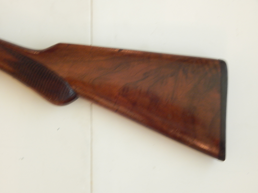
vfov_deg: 19.6
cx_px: 129
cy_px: 96
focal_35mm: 75
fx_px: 559
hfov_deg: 26.0
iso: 400
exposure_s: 1/13
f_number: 4.2
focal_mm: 13.5
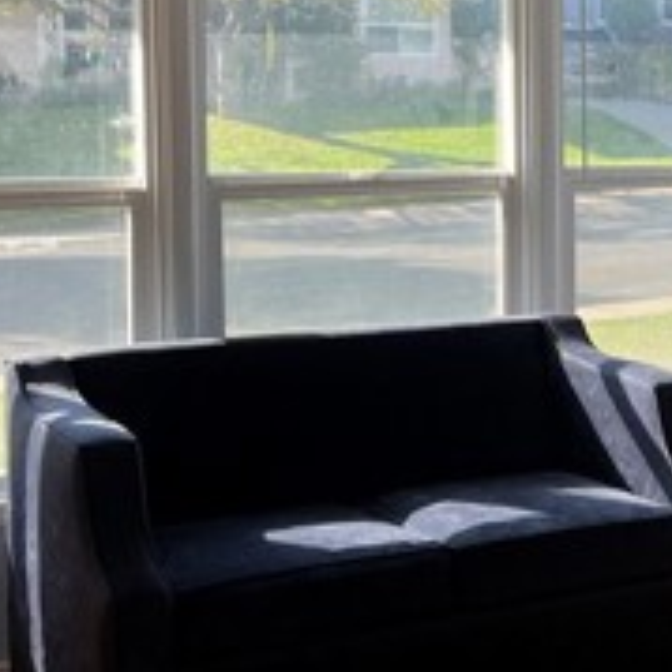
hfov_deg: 19.7
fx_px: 1801
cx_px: 841
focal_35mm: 82
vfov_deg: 21.0
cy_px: 195
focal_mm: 5.7
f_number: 1.5
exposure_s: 1/431
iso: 50
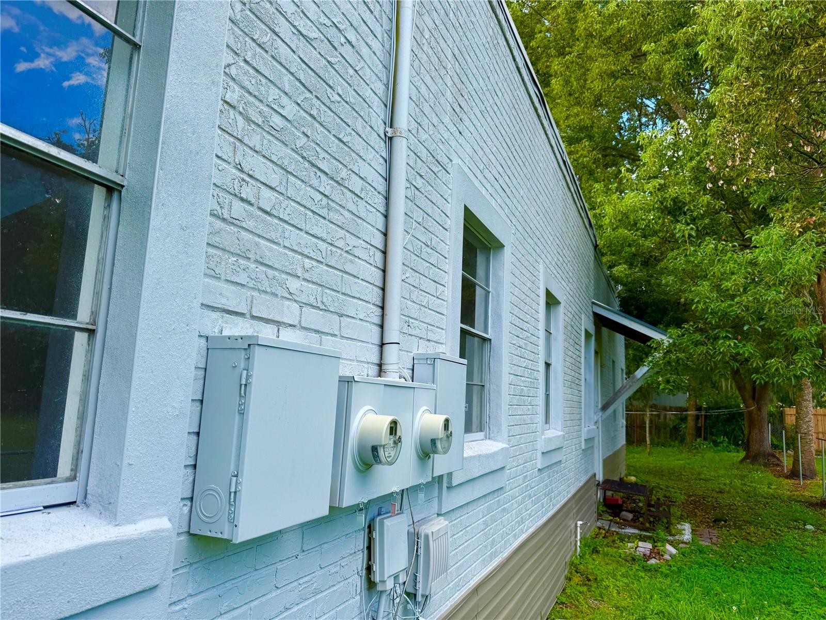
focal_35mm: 24
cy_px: 310
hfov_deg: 71.6
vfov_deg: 56.8
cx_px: 413
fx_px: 573
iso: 80
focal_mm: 6.76
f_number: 1.78
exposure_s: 1/1042
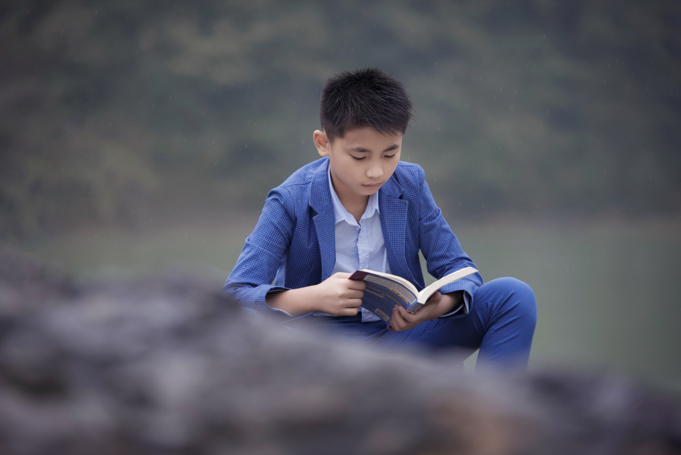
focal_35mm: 140
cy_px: 228
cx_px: 340
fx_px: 2649
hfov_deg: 14.6
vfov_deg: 9.8
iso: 400
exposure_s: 1/500
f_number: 2.8
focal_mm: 140
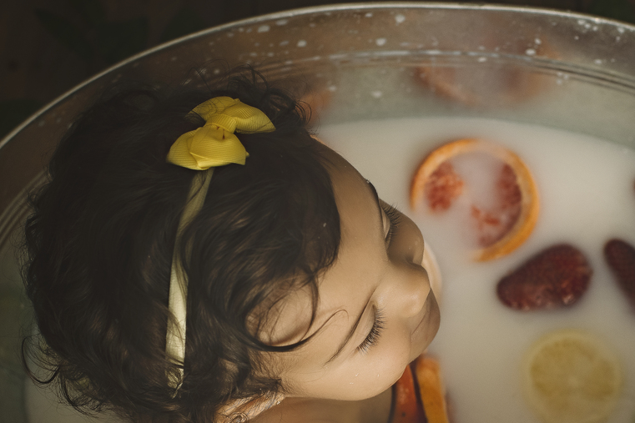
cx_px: 410
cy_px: 326
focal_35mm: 83
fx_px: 1460
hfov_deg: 24.4
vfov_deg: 16.4
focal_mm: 35
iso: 400
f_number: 3.5
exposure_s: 1/200
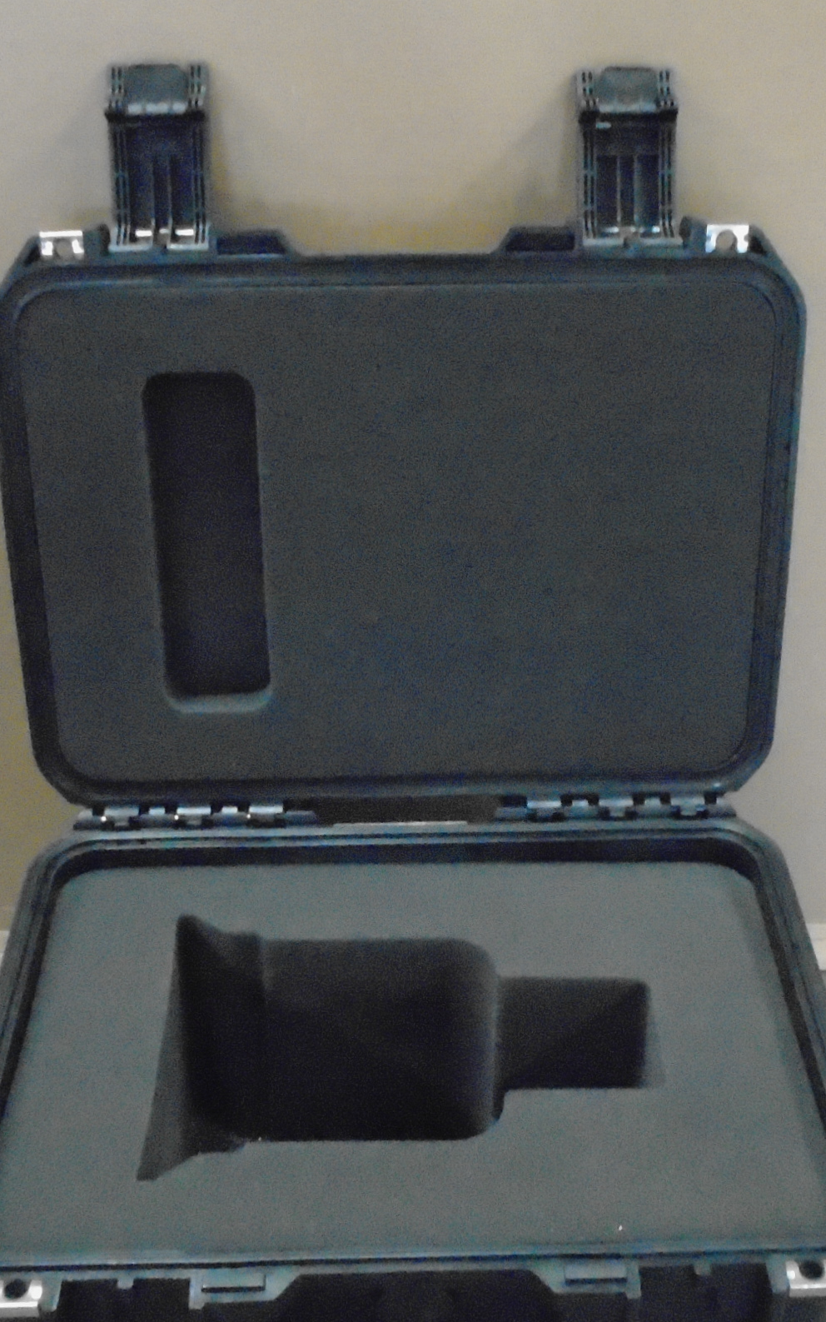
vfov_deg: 44.3
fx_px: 1621
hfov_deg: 28.6
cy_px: 716
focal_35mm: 45
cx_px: 433
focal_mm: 4.6
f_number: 3.2
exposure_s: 1/40
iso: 1600
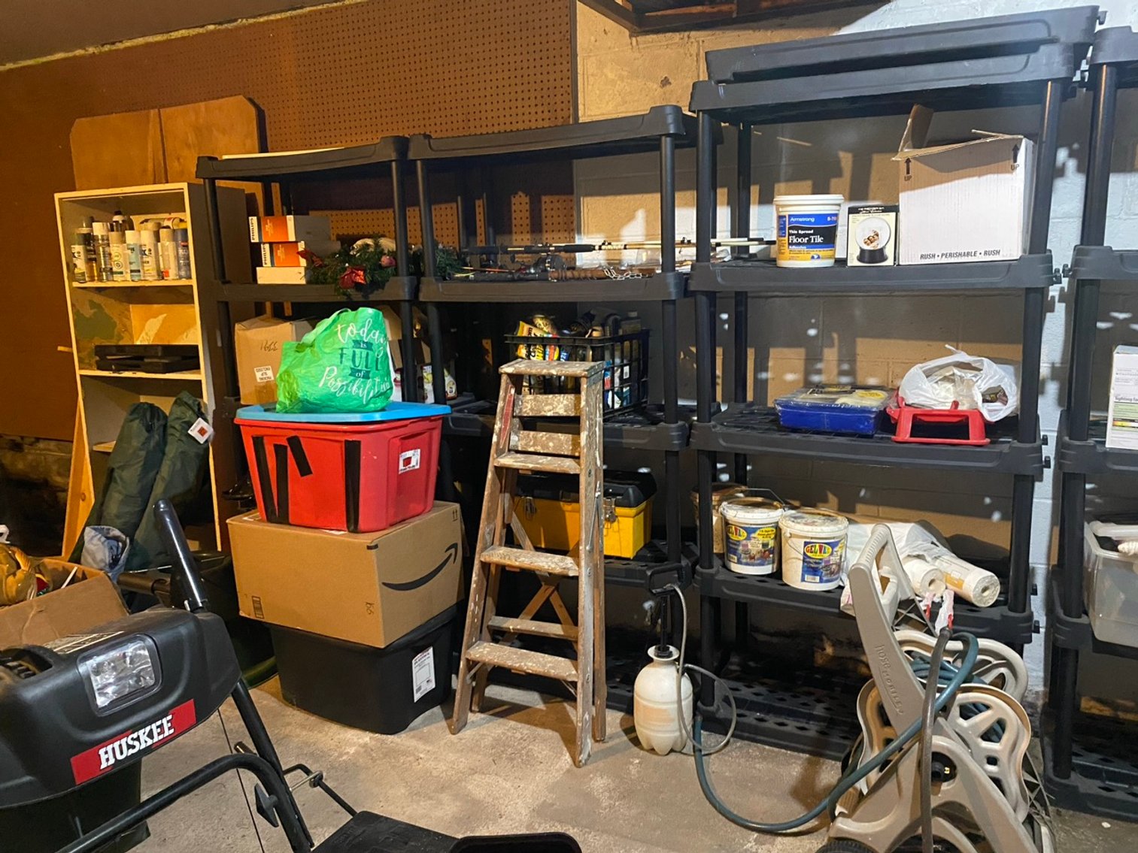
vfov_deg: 53.1
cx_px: 569
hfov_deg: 67.3
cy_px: 426
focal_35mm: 26
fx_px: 855
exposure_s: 1/30
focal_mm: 4.25
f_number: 1.8
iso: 800
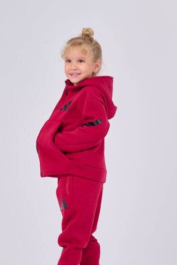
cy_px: 170
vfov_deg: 15.2
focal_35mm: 135
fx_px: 997
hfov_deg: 10.1
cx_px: 67
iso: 800
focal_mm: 85
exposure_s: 1/640
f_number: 2
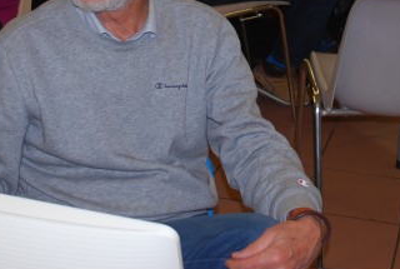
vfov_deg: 14.2
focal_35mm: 92
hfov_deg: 22.1
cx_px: 224
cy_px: -98
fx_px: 1025
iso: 200
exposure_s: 1/60
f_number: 4
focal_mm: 22
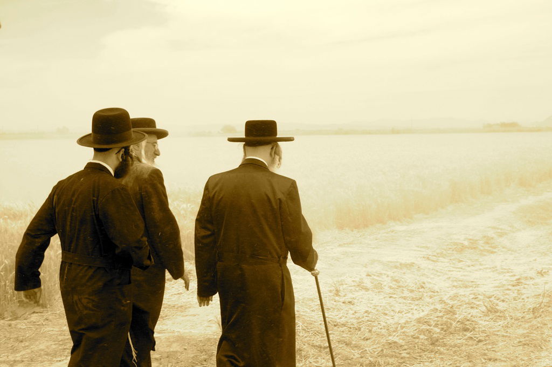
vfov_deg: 21.5
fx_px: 965
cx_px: 276
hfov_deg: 31.9
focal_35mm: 63
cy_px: 184
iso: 250
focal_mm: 42
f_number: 5.6
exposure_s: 1/125
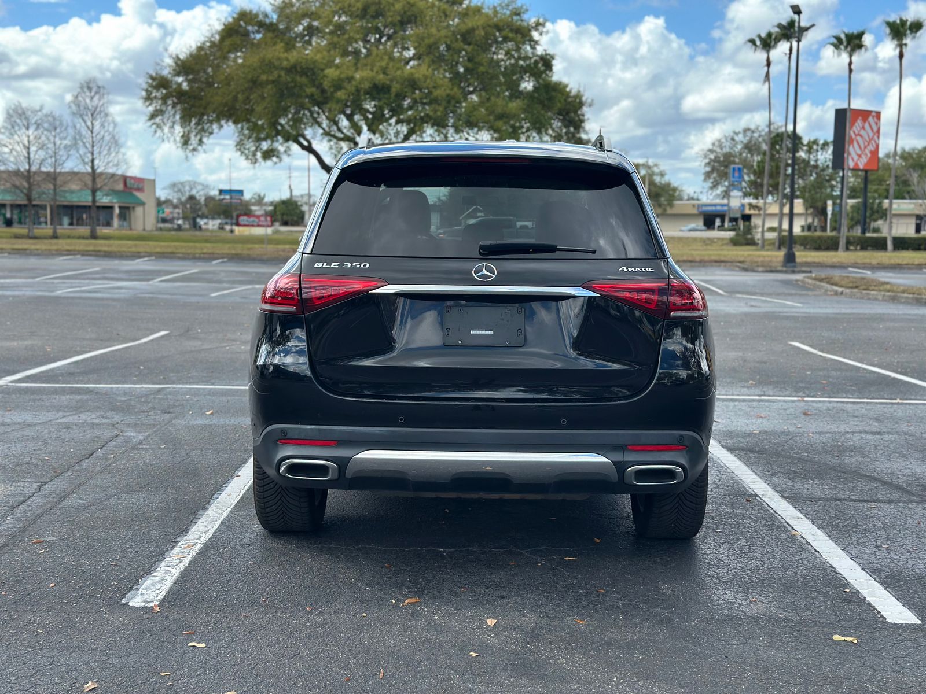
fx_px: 1284
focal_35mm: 48
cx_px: 463
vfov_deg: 30.3
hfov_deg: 39.7
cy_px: 347
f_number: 1.78
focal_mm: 6.86
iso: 80
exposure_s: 1/1880
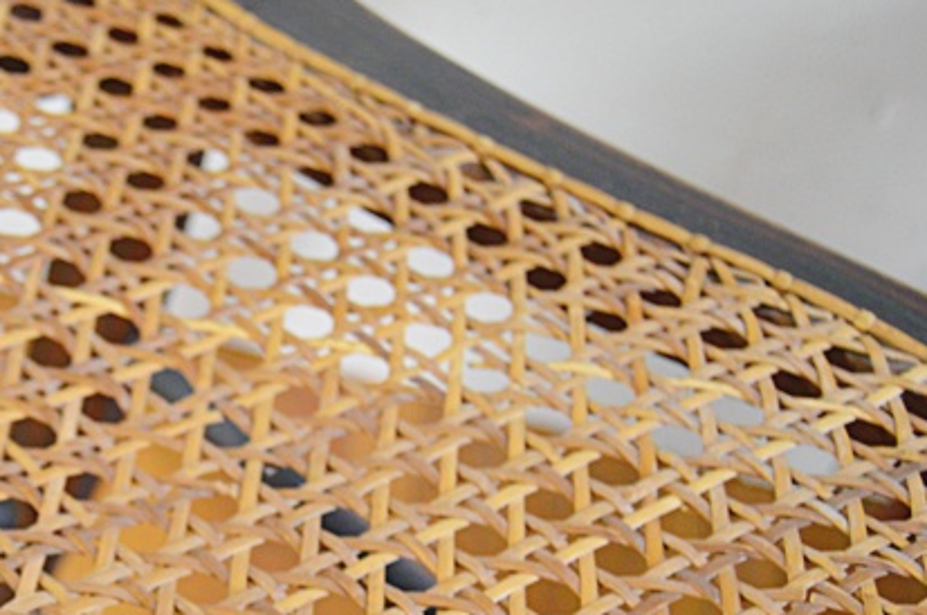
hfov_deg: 23.8
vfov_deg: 16.7
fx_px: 2057
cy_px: 607
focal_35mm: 80
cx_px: -97
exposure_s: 1/60
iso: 1000
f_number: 3.5
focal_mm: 22
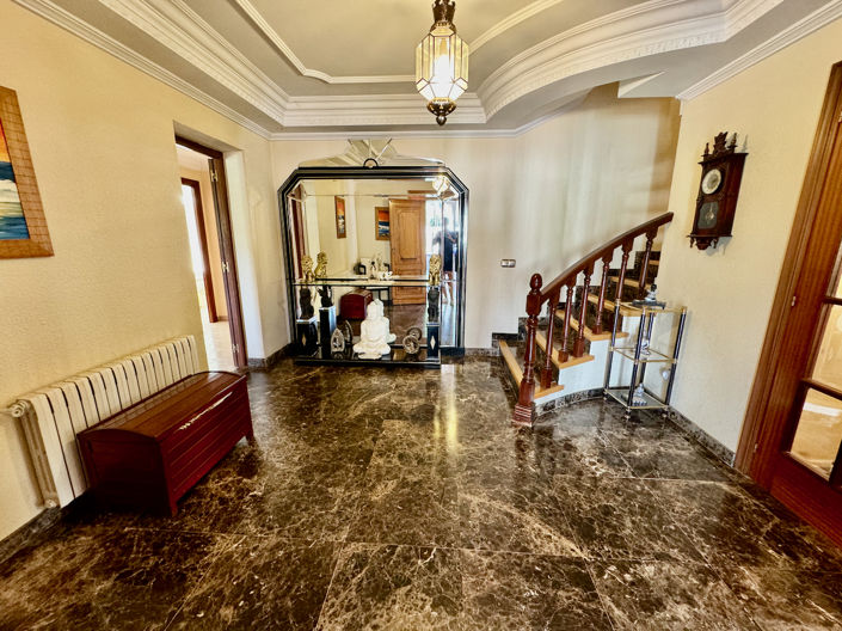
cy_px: 316
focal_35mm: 14
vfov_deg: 85.6
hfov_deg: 102.1
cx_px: 421
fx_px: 340
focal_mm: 2.22
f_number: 2.2
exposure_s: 1/50
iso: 500
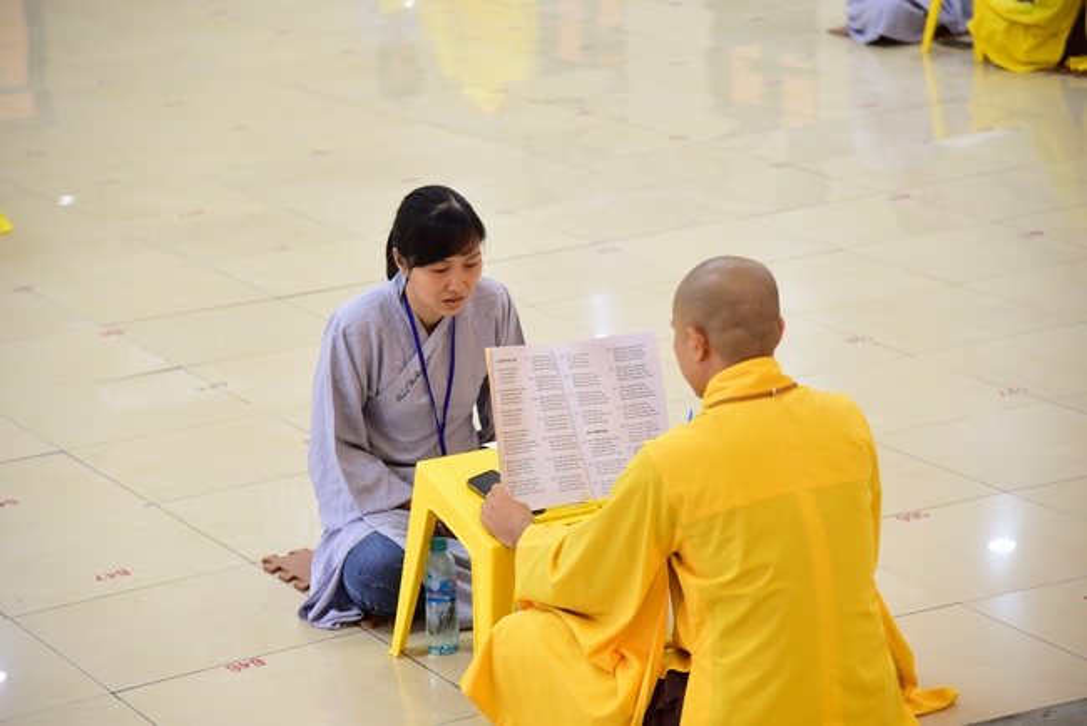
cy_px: 363
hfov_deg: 19.4
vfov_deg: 13.1
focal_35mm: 105
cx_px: 544
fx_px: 3172
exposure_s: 1/30
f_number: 4
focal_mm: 105
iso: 1000
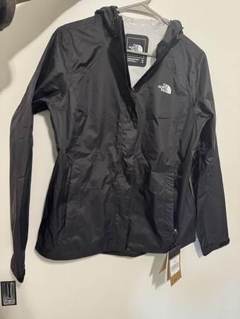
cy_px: 160
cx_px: 120
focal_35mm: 24
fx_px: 222
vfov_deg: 71.6
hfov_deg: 56.8
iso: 800
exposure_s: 1/59
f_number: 1.78
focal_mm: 6.76
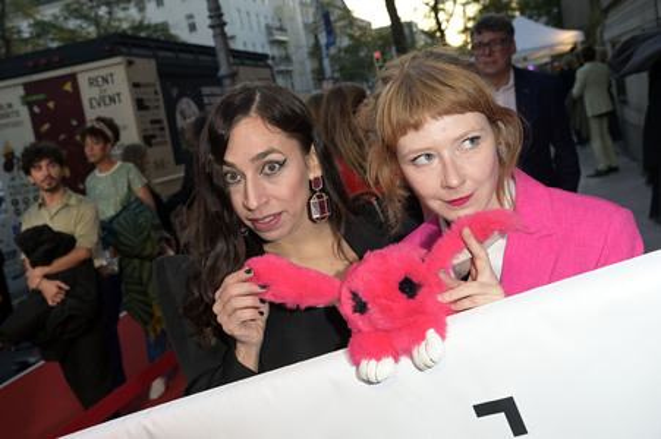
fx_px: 642
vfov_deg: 37.8
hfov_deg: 54.5
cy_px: 220
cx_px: 330
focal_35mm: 35
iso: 400
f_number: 5.6
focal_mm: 35
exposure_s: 1/100
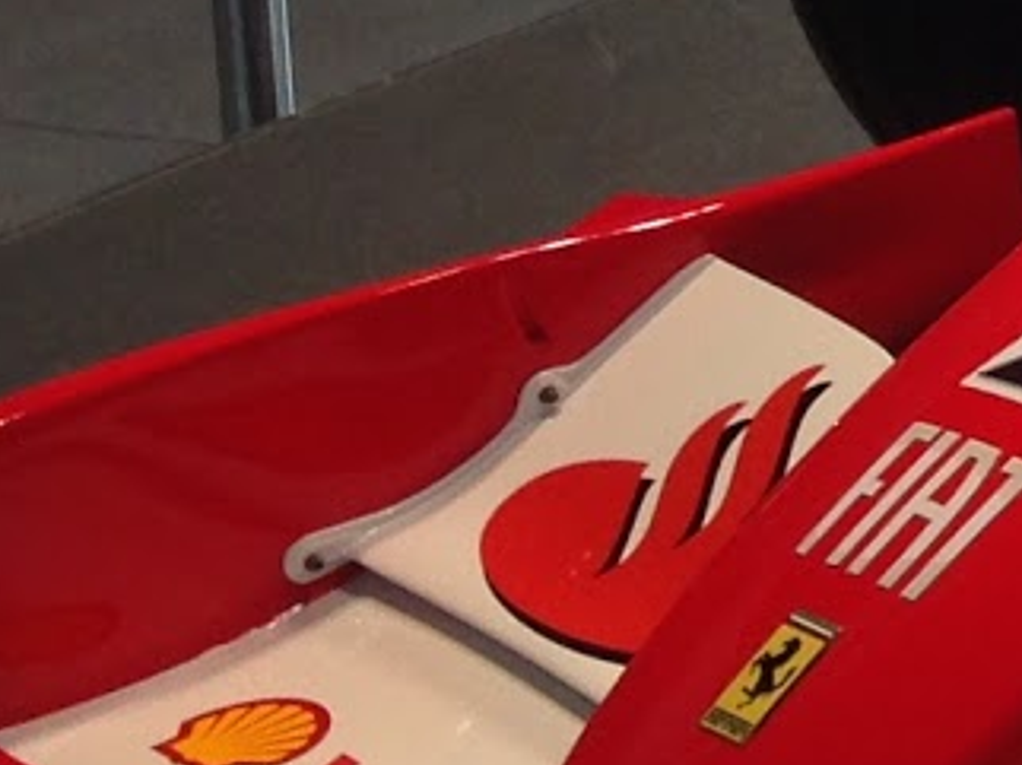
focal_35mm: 210
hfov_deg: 8.2
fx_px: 6195
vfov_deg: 7.0
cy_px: -238
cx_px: 2869
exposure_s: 1/40
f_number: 2.4
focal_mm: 4.12
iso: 64
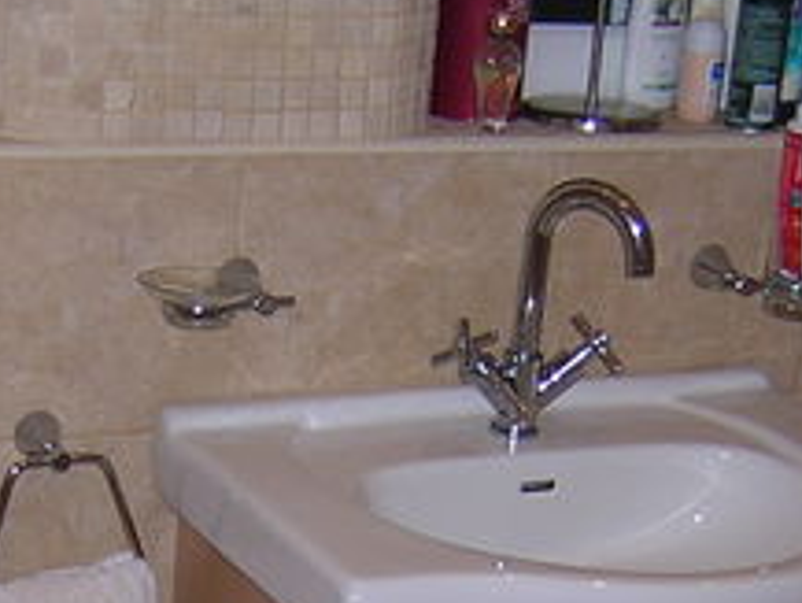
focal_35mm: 106
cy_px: 562
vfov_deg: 13.8
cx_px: 340
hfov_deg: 18.5
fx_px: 2457
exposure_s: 1/60.1
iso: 100
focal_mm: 4.7
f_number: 2.6
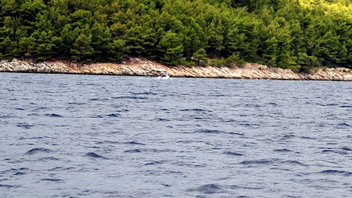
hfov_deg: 5.4
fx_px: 3734
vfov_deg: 3.0
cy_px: -29
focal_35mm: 400
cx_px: 313
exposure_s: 1/1600
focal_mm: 112
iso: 320
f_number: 4.5
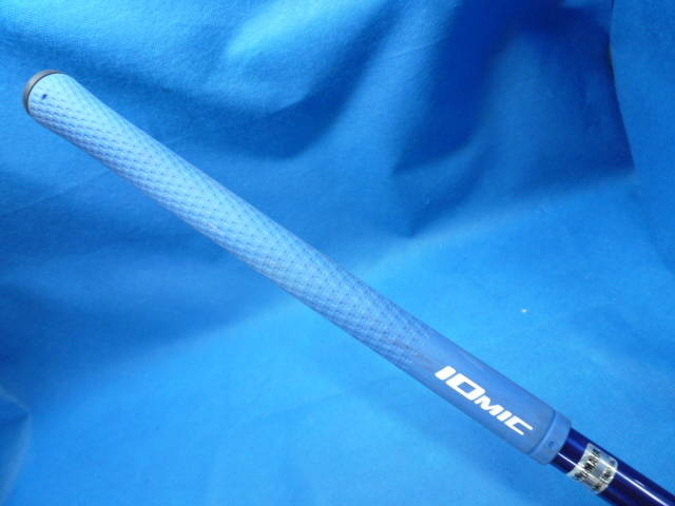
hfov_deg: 69.4
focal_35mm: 25
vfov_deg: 54.9
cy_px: 253
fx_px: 487
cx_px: 338
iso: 320
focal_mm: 4.5
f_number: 2.8
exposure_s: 1/30
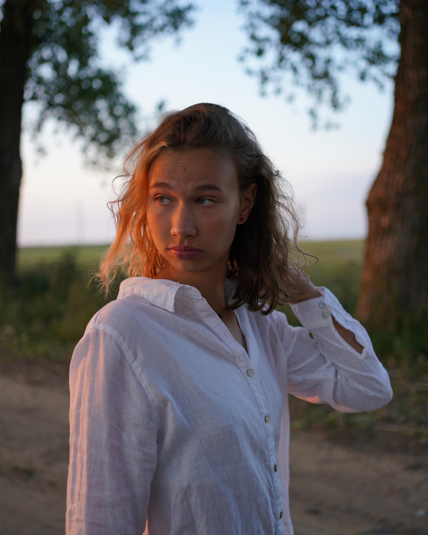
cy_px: 251
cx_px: 216
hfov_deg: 37.3
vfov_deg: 45.8
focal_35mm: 40
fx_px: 633
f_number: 2.2
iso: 200
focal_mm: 35
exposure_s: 1/320
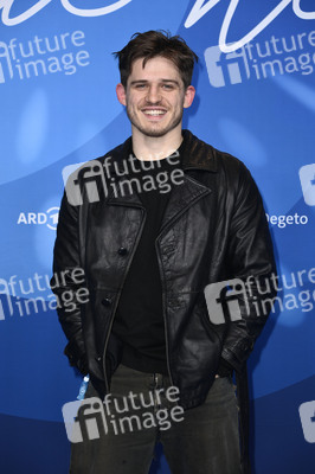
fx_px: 1315
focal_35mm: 100
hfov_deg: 13.7
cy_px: 237
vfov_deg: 20.4
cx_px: 158
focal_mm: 100
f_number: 5.6
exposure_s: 1/250
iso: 800
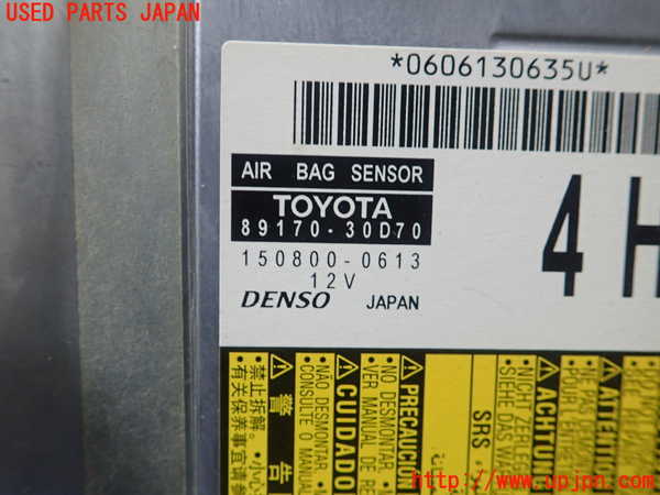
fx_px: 572
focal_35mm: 30
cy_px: 248
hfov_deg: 60.0
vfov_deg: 46.8
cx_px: 330
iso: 400
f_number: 2.3
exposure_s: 1/125
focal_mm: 5.5
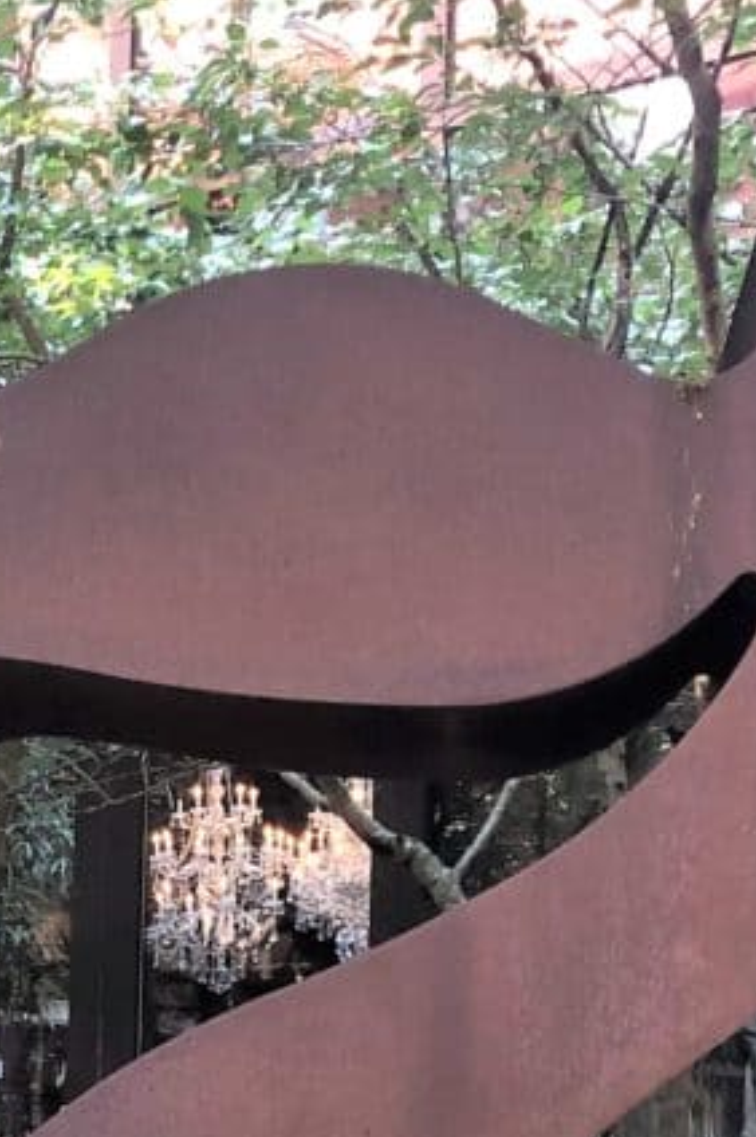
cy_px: 1102
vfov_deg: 20.1
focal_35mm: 99
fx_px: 3123
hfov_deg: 13.0
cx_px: -381
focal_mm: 3.99
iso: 40
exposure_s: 1/15
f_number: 1.8
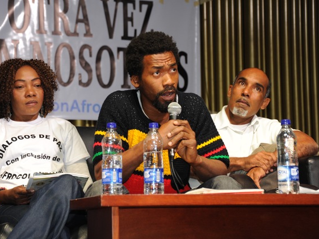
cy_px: 120
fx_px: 958
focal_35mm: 104
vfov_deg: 14.2
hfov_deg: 18.9
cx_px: 148
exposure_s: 1/100
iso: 1600
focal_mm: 95
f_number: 5.6
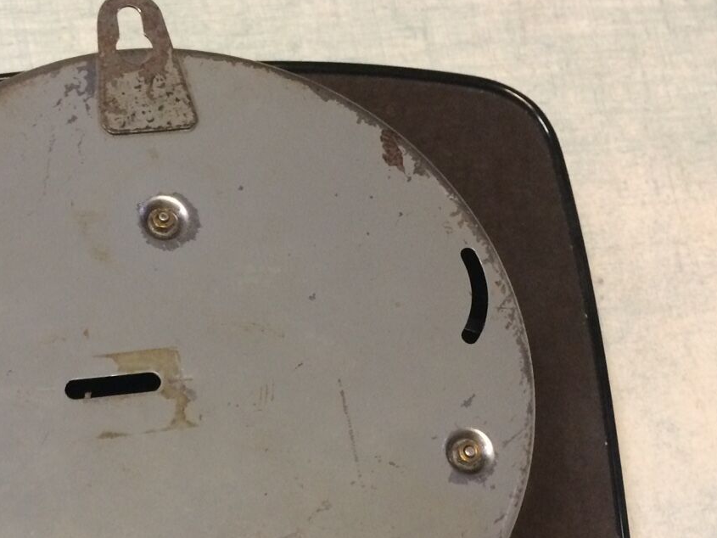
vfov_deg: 25.7
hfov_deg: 33.6
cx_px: 173
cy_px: 414
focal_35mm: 56
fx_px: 1160
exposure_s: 1/33
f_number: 2.2
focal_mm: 4.15
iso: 250
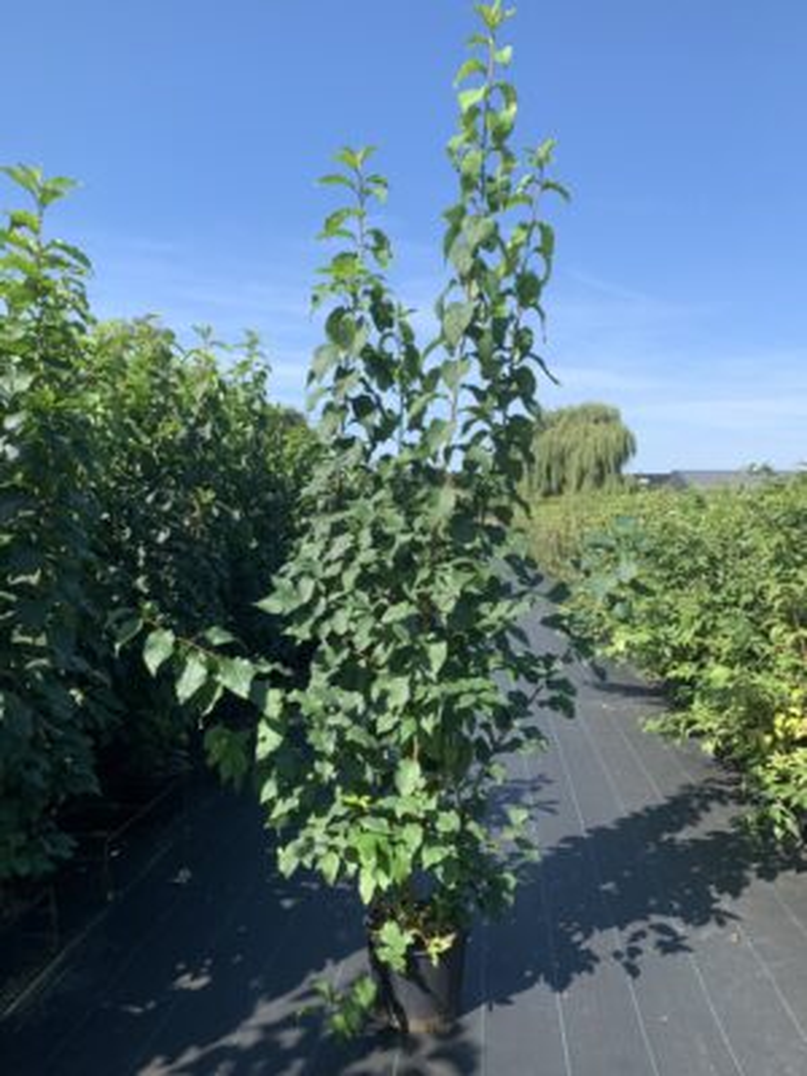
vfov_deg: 67.3
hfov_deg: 53.1
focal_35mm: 26
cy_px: 538
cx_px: 404
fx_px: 808
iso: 25
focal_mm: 4.25
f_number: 1.8
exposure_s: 1/1235
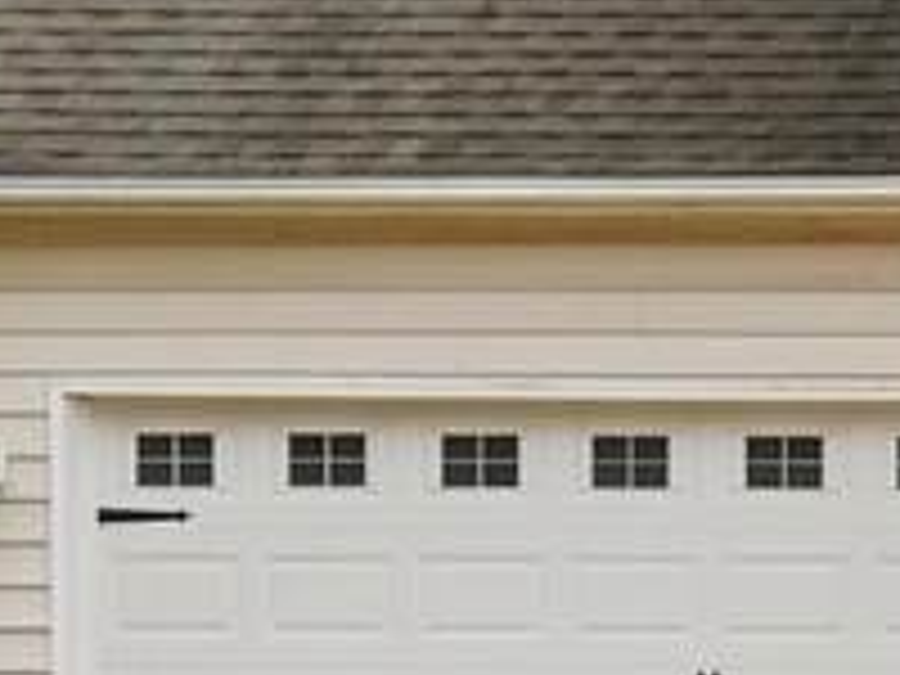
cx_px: 1894
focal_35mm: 129
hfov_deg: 12.9
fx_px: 3354
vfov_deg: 11.5
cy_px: 508
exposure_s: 1/4000
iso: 100
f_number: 4
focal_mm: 14
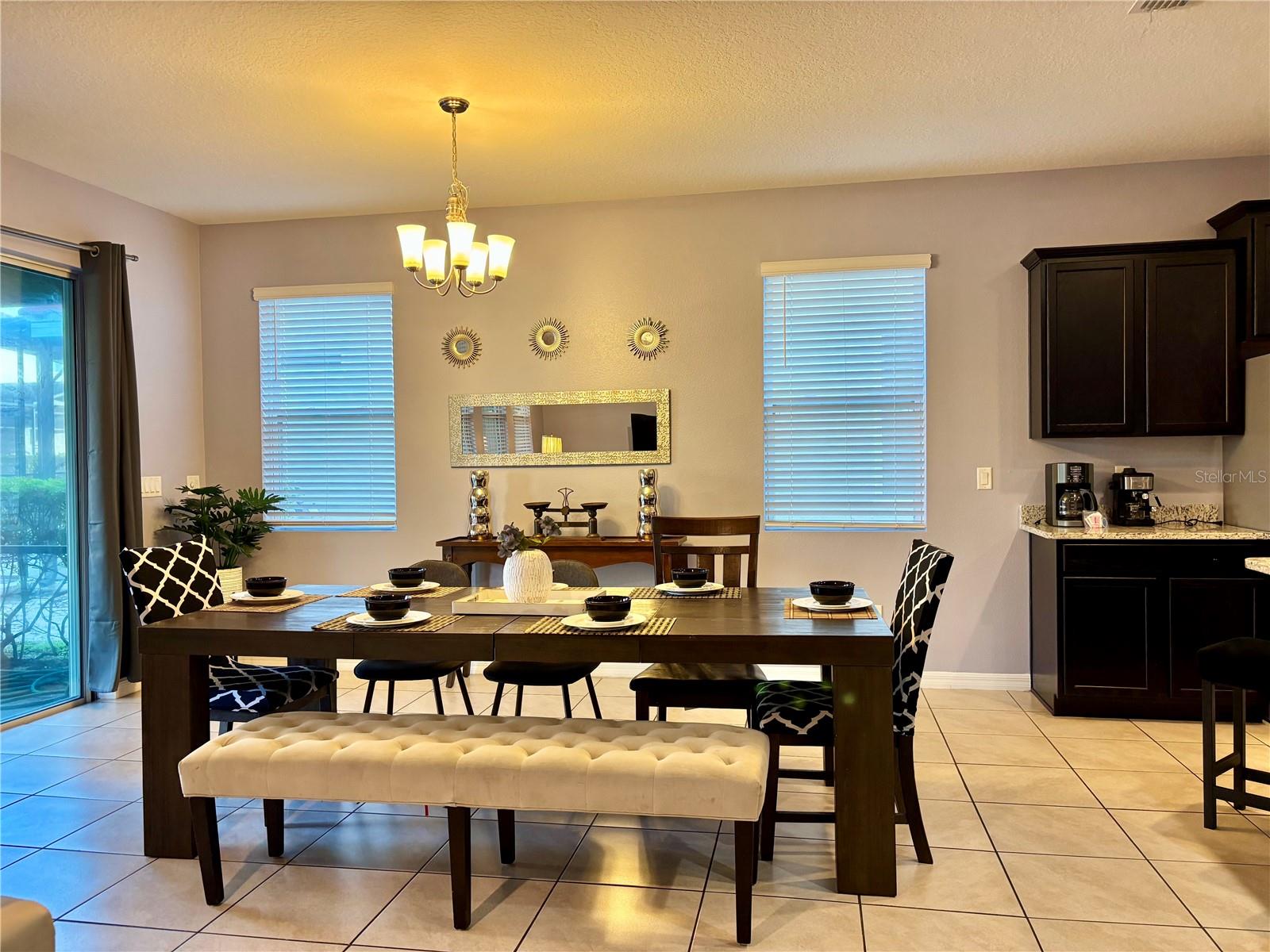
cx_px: 635
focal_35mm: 26
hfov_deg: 67.3
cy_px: 476
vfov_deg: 53.1
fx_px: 954
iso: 160
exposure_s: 1/60
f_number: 1.6
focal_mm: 5.96
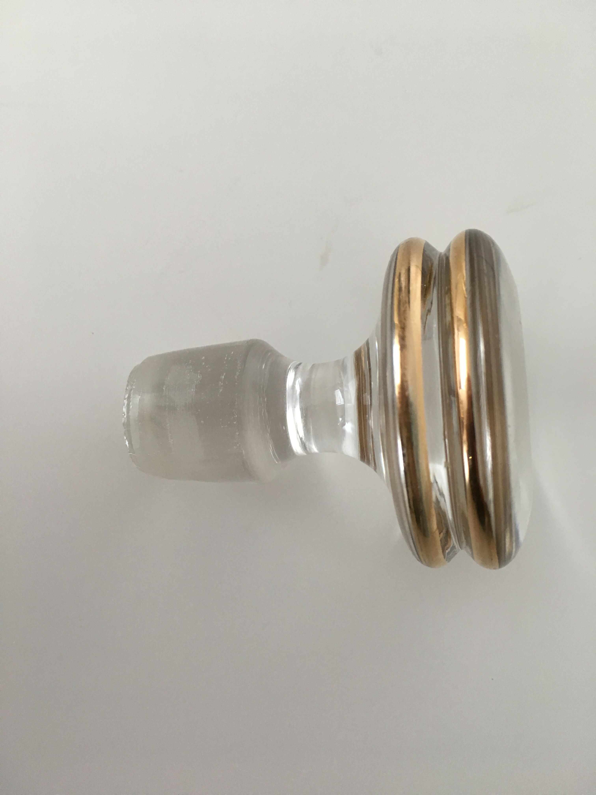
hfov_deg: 48.2
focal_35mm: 29
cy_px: 398
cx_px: 298
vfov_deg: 61.7
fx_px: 666
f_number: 2.2
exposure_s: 1/33
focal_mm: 4.15
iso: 50
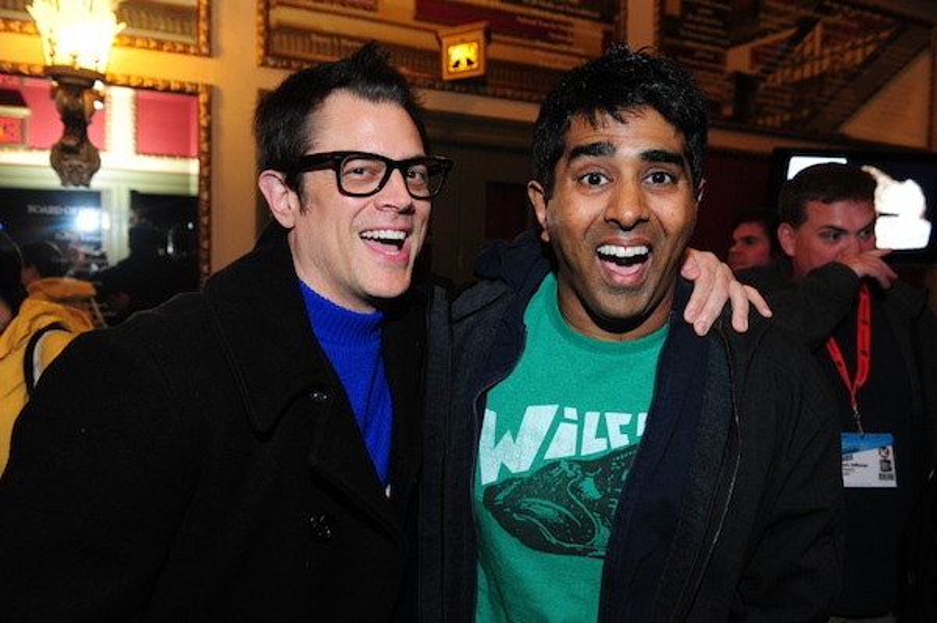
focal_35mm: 29
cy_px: 312
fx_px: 754
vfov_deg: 44.9
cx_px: 468
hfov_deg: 63.7
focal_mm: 29
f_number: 5
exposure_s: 1/60
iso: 2000
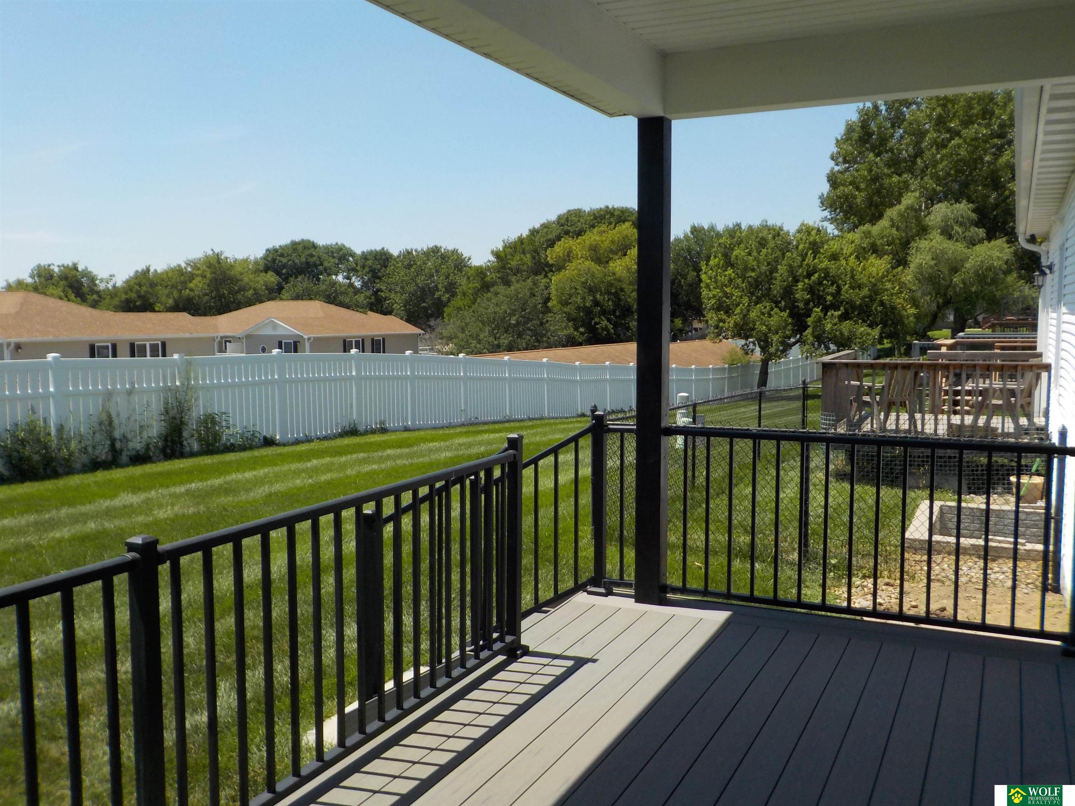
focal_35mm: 30
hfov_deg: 60.0
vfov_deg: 46.8
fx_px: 932
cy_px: 403
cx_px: 538
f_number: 3.3
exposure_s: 1/1250
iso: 125
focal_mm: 4.1
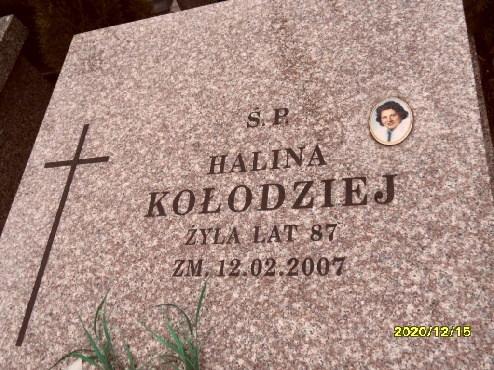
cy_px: 185
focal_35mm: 32
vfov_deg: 44.2
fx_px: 457
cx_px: 247
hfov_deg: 56.8
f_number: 3.4
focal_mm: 5.3
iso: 80
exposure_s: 1/90
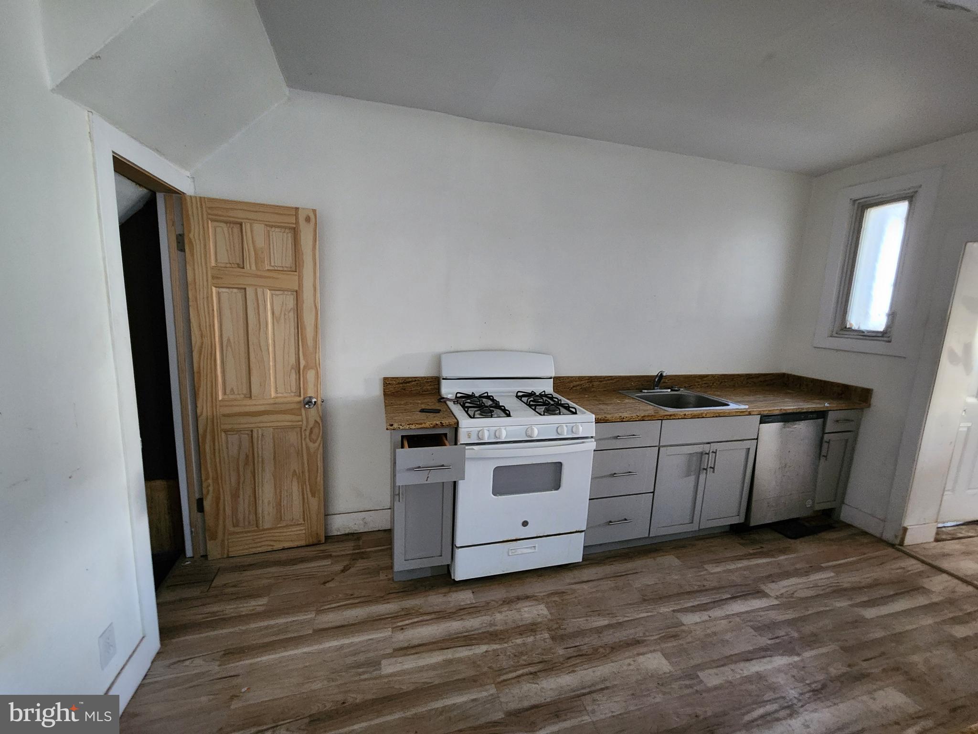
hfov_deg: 106.2
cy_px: 367
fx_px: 367
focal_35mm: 13
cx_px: 489
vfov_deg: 89.9
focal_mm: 2.2
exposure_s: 1/24
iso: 640
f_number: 2.2
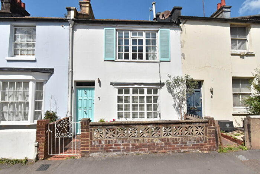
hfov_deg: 90.0
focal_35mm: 18
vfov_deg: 67.4
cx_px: 130
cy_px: 87
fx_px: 130
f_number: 13
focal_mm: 12
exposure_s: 1/640
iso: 500
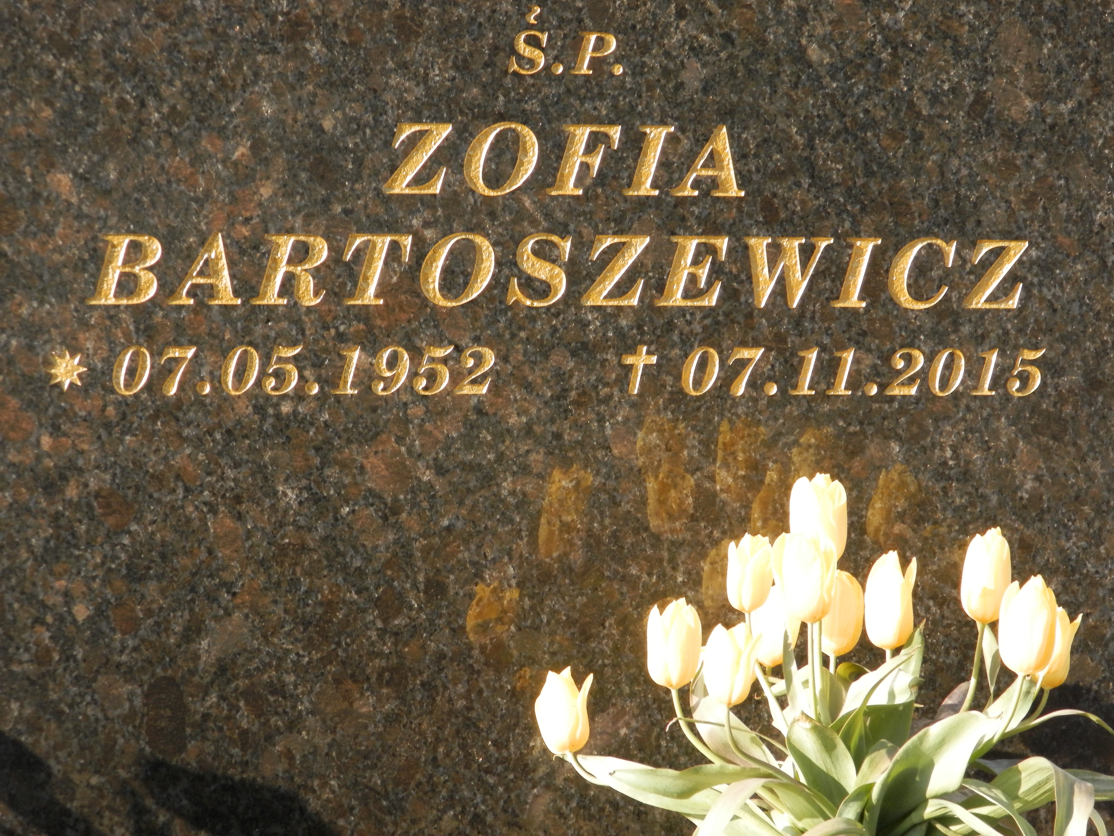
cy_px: 418
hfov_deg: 12.9
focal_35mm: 153
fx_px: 4924
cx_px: 557
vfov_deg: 9.7
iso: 125
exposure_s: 1/200
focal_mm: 27.4
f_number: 4.9
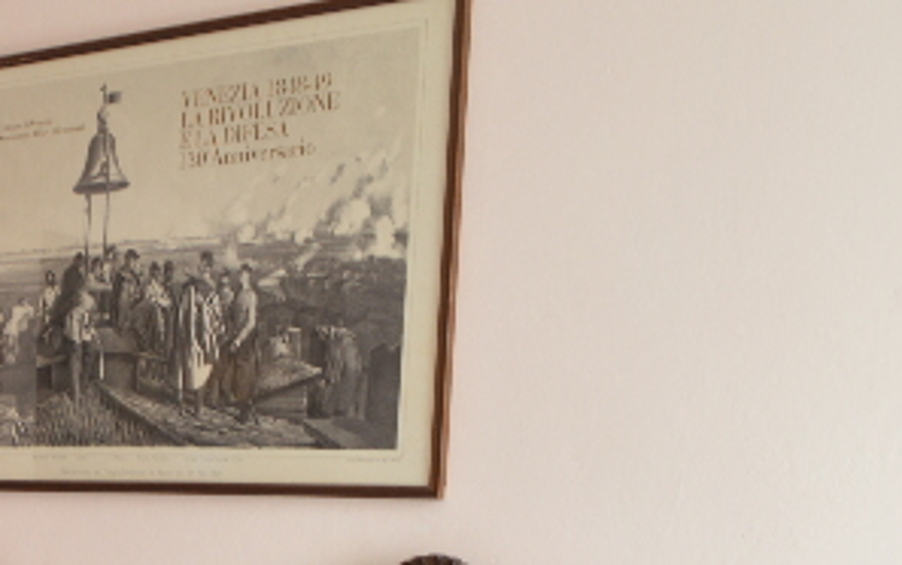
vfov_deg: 16.6
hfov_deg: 24.3
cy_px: 744
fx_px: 1820
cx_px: -273
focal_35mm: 74
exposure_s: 1/4
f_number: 9
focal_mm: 18
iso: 200
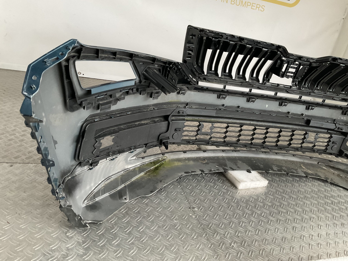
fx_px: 292
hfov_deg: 61.7
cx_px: 174
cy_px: 130
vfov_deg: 48.2
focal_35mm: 29
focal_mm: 3
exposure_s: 1/50
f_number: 1.8
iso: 250
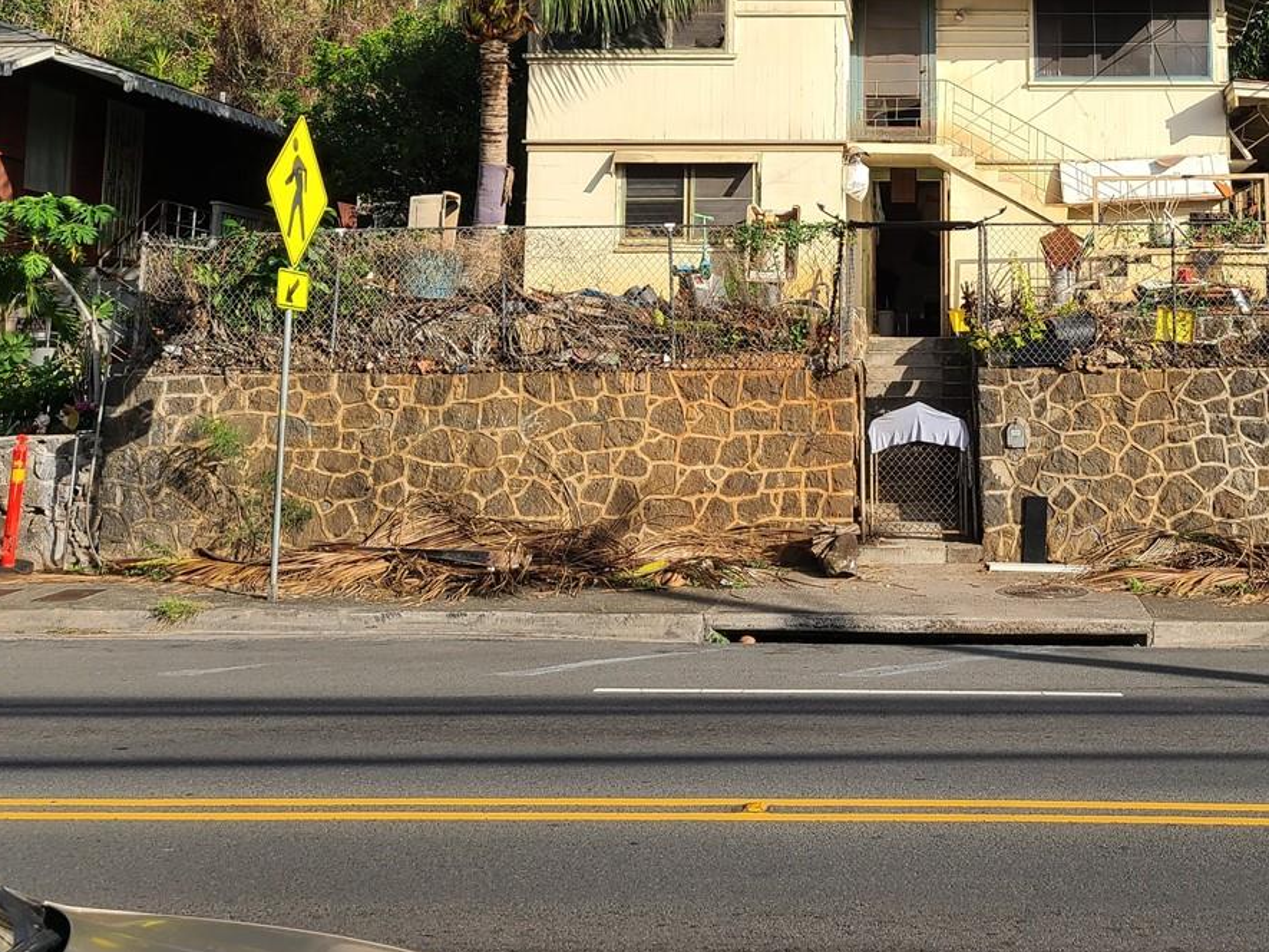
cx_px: 995
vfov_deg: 30.0
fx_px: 1723
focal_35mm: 47
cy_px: 169
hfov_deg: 39.0
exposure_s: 1/2339
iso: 40
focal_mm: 5.4
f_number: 1.8
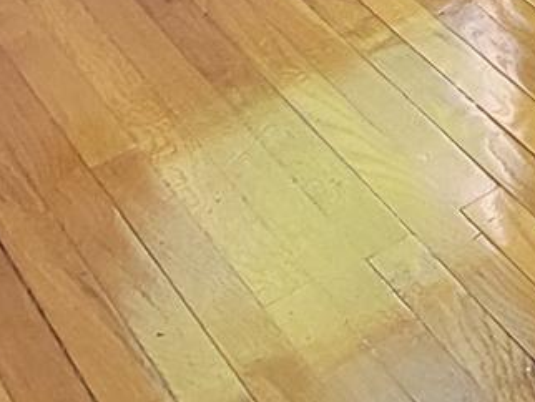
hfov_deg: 14.5
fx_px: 1330
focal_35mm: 86
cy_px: -899
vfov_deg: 10.3
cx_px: 1293
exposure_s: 1/60
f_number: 2.2
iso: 250
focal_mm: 2.2
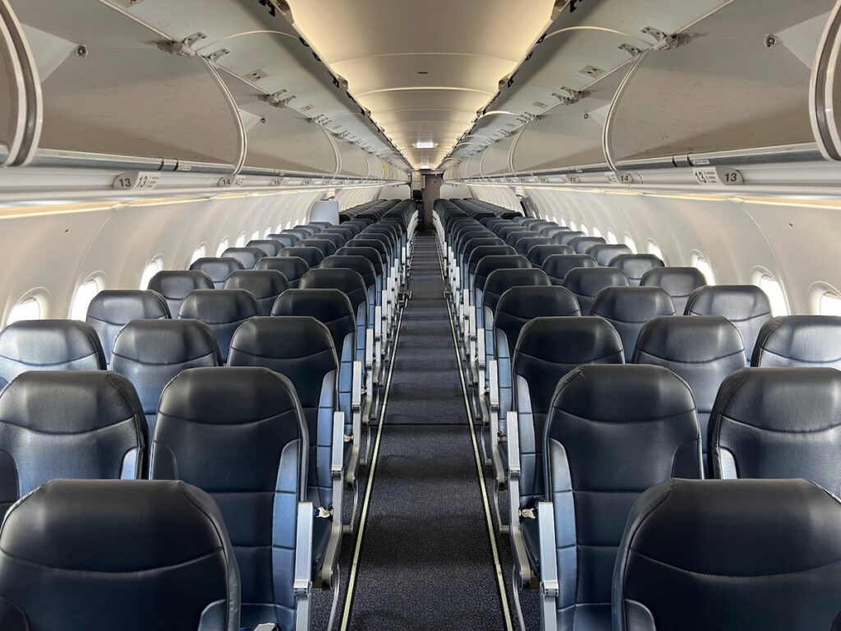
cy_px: 316
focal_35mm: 26
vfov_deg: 53.1
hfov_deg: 67.3
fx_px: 632
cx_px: 420
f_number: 1.5
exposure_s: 1/61
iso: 125
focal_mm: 5.7
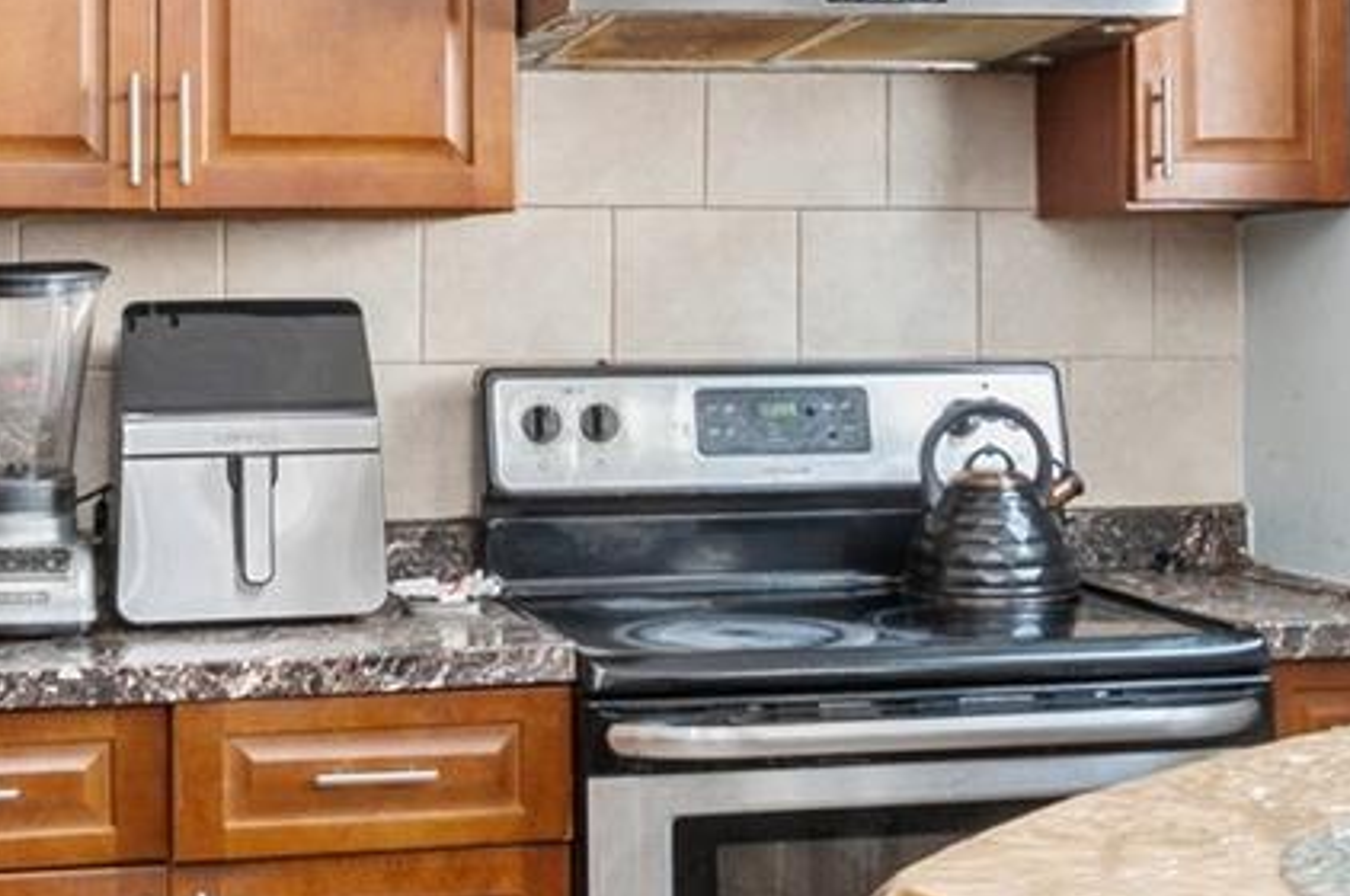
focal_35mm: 68
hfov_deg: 29.6
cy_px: 624
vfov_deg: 19.9
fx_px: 2546
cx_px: 486
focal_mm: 14
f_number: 11
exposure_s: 1
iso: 200
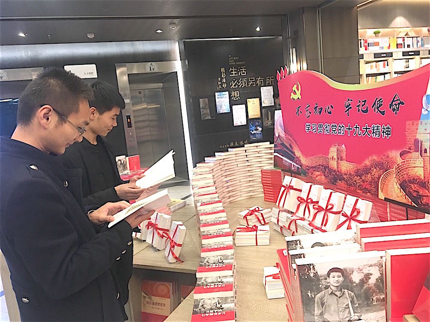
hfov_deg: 61.7
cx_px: 215
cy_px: 161
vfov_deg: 48.2
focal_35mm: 29
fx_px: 360
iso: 125
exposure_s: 1/33
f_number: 2.2
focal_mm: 4.15
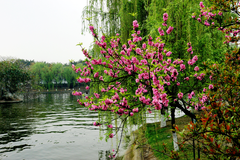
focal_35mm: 42
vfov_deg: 31.9
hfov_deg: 46.4
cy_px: 80
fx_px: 280
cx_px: 120
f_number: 8
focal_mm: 28
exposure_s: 1/400
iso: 125
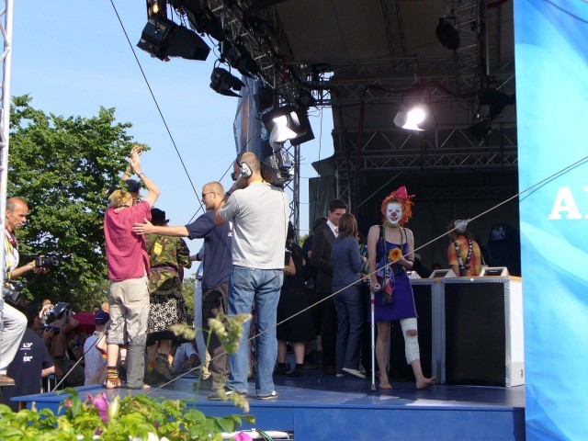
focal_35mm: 60
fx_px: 1019
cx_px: 294
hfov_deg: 32.2
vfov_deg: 24.4
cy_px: 220
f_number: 6.2
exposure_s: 1/200
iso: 80
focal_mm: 9.9
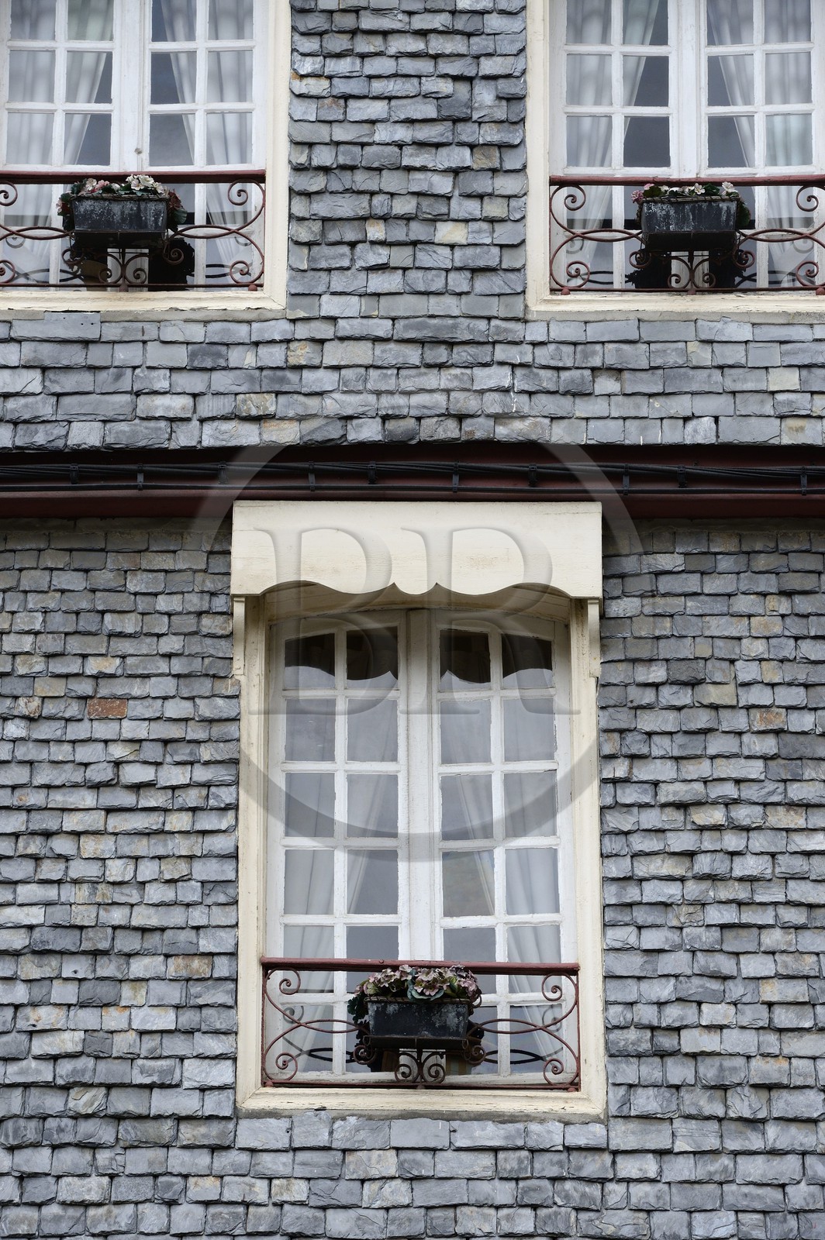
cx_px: 412
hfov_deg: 10.9
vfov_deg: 16.4
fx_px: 4304
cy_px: 620
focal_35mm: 125
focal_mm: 125
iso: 800
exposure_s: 1/250
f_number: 8
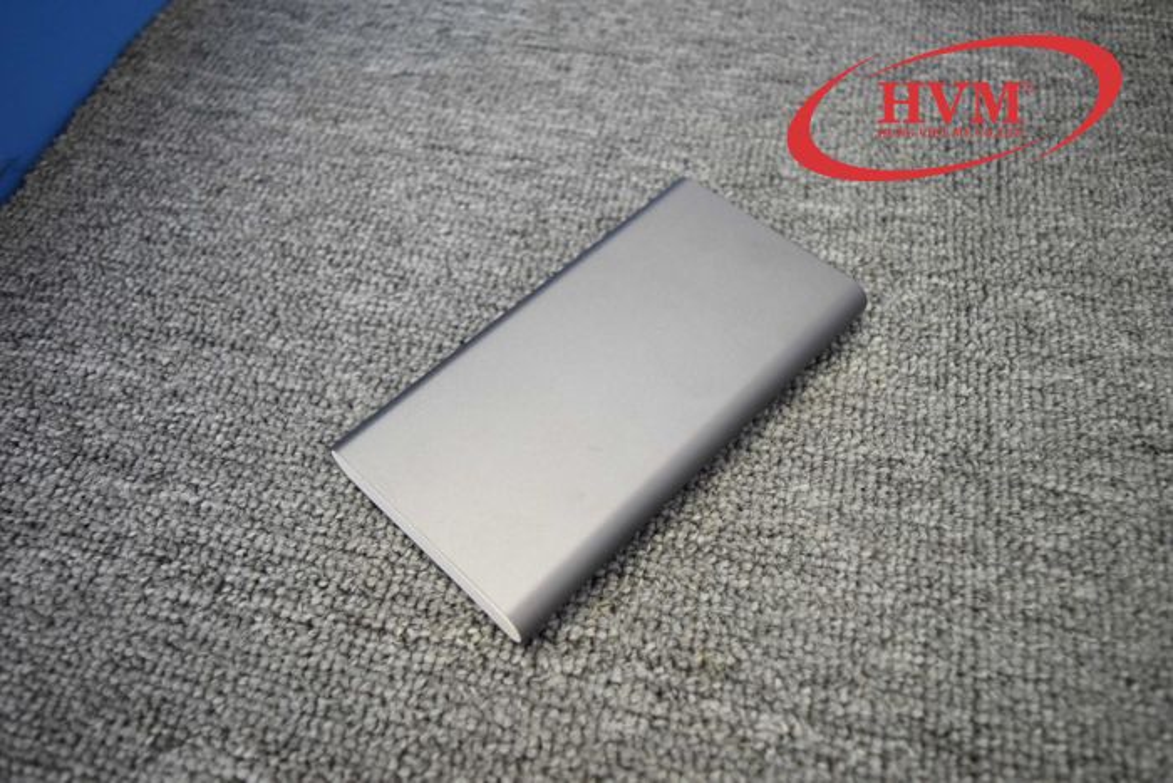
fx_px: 978
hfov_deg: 61.9
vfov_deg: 43.6
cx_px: 586
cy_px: 392
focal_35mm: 30
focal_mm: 20
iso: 3200
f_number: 3.5
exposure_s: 1/60
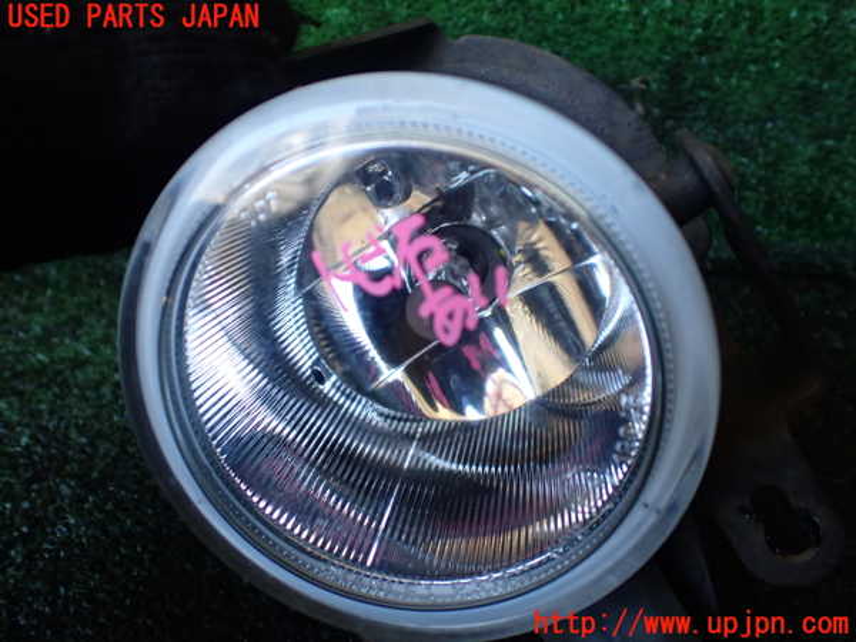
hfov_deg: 60.0
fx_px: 742
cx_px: 428
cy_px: 321
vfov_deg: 46.8
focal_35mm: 30
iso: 320
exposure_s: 1/125
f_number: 2.3
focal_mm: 5.4
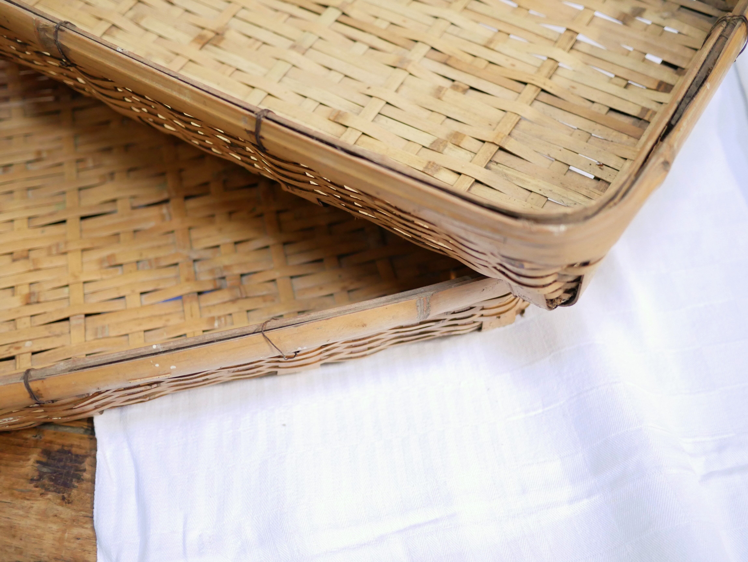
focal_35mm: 40
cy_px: 281
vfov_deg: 36.0
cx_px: 374
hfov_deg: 46.8
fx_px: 865
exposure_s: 1/60
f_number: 1.7
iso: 1600
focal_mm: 20
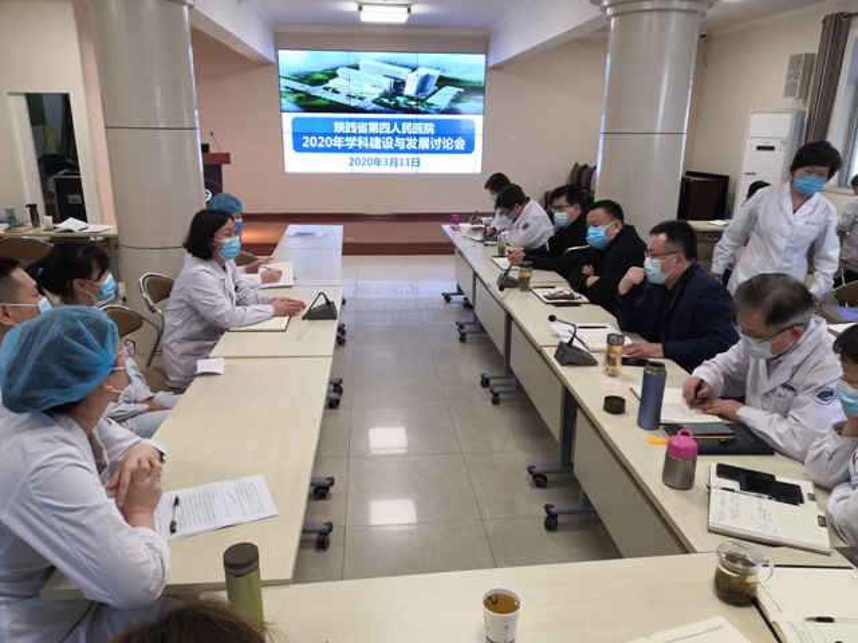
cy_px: 322
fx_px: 669
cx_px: 429
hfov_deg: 65.3
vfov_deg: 51.4
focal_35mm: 27
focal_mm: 3.81
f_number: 2.2
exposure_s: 1/50
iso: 160
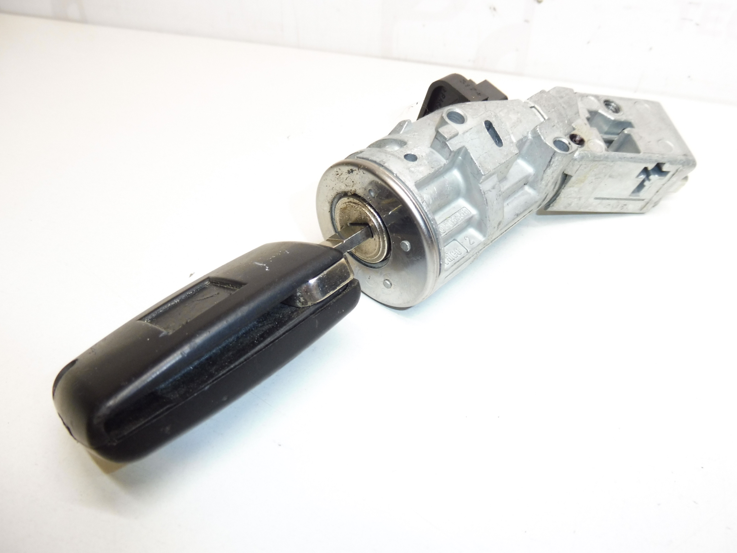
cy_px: 276
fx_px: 575
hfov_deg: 65.3
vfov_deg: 51.4
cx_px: 368
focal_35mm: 27
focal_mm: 4.8
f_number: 3.5
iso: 200
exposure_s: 1/80
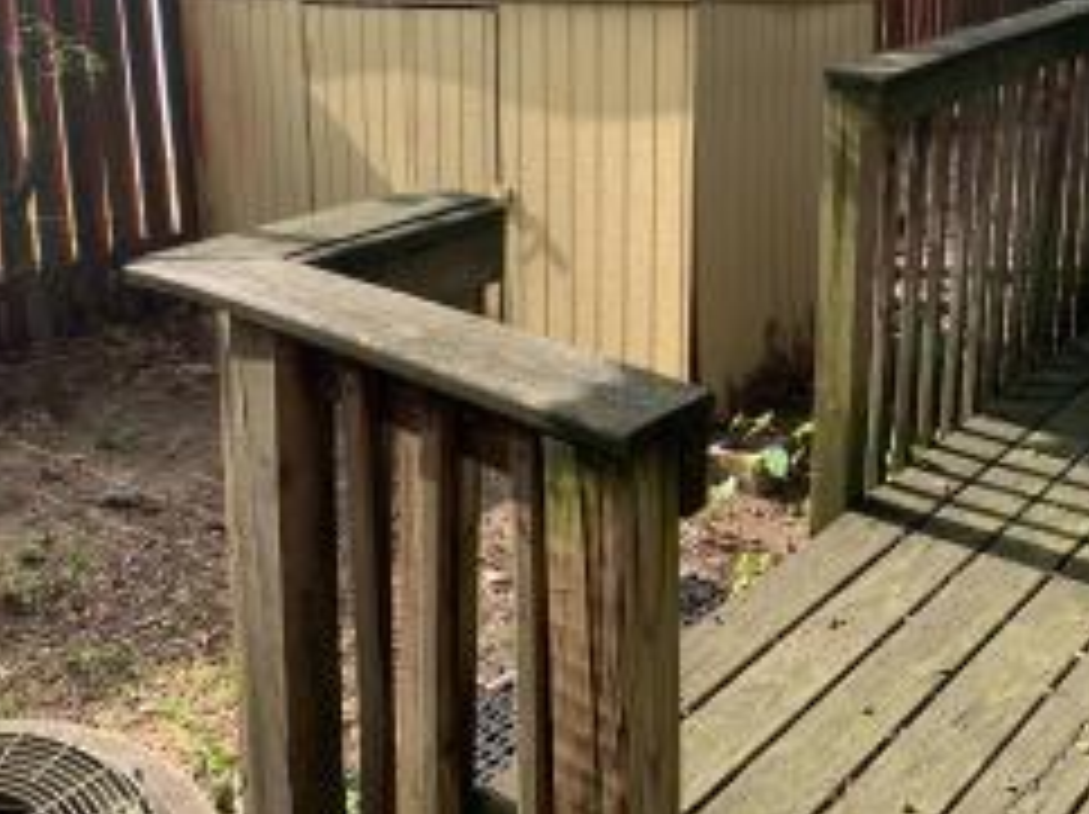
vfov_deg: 32.5
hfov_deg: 43.8
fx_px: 1351
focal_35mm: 43
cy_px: 148
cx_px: 464
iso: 32
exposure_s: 1/122
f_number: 1.8
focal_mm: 4.25
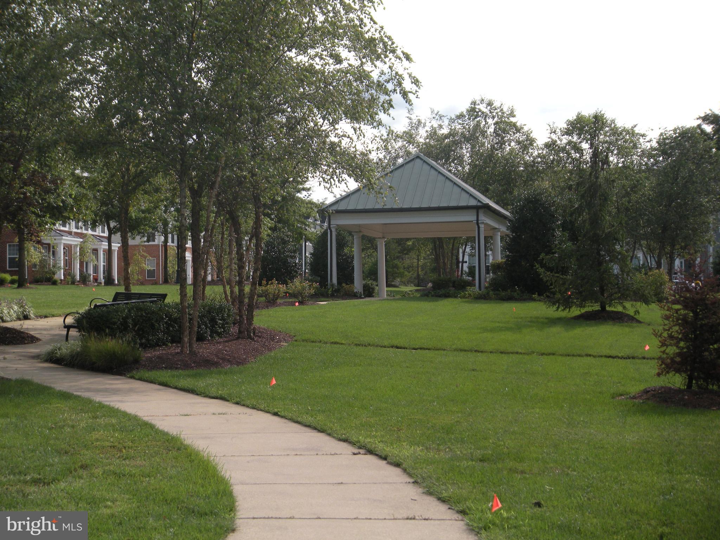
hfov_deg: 26.0
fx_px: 1560
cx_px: 360
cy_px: 270
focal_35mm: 75
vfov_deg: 19.6
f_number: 4.5
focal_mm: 12.5
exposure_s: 1/386
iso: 64
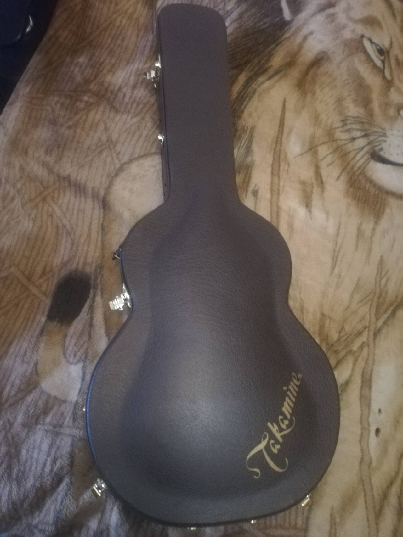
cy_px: 268
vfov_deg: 67.3
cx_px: 202
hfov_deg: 53.1
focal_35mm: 26
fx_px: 404
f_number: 2.2
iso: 1600
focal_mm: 3.81
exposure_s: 1/16.7
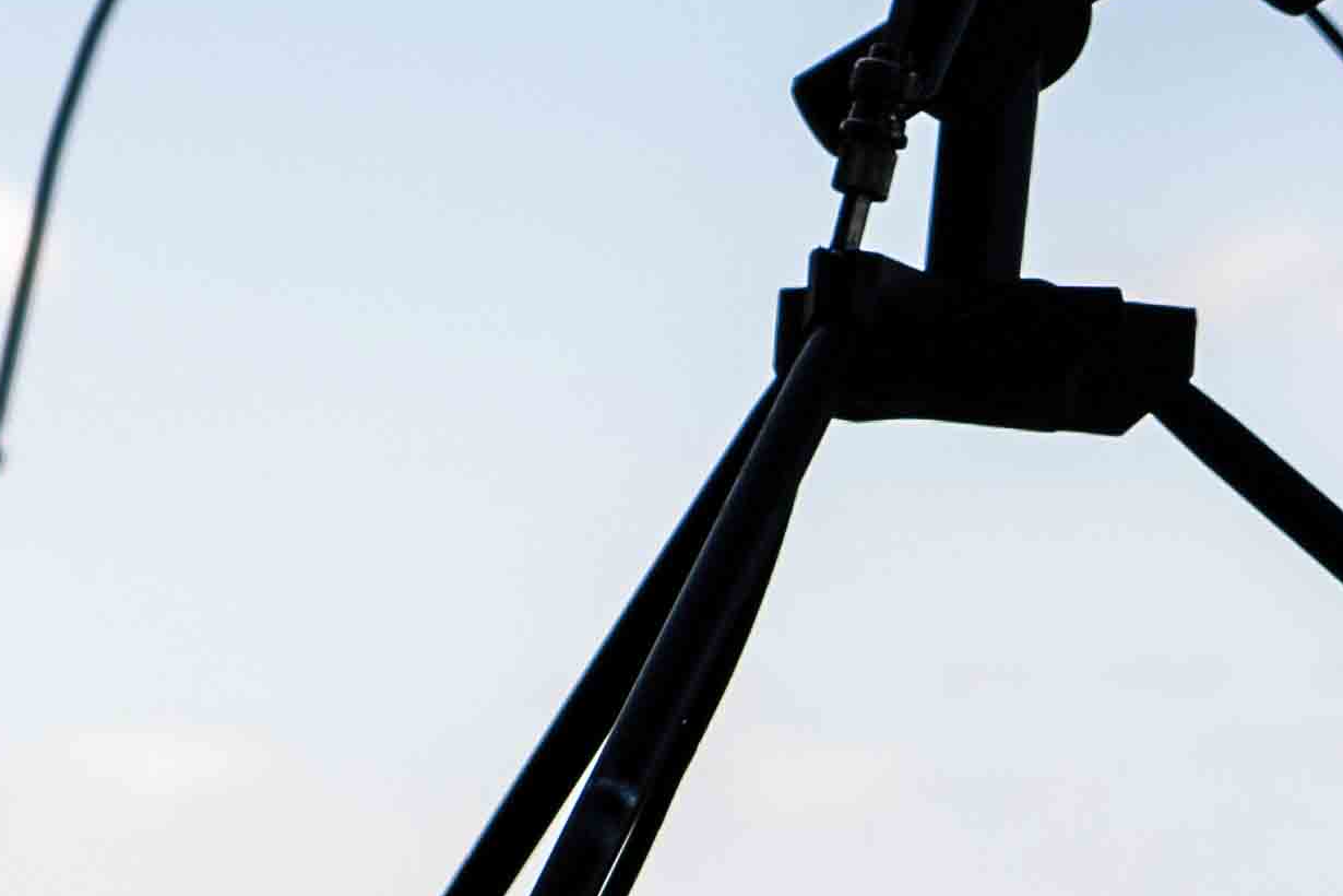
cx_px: -507
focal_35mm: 278
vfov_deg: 4.9
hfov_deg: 7.3
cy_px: -959
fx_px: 10370
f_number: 4
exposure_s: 1/800
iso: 100
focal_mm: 43
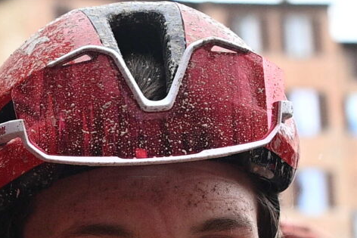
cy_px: 440
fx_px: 1666
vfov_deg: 7.9
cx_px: 45
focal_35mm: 168
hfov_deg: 12.2
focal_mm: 31
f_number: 3.5
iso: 1000
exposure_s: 1/1250
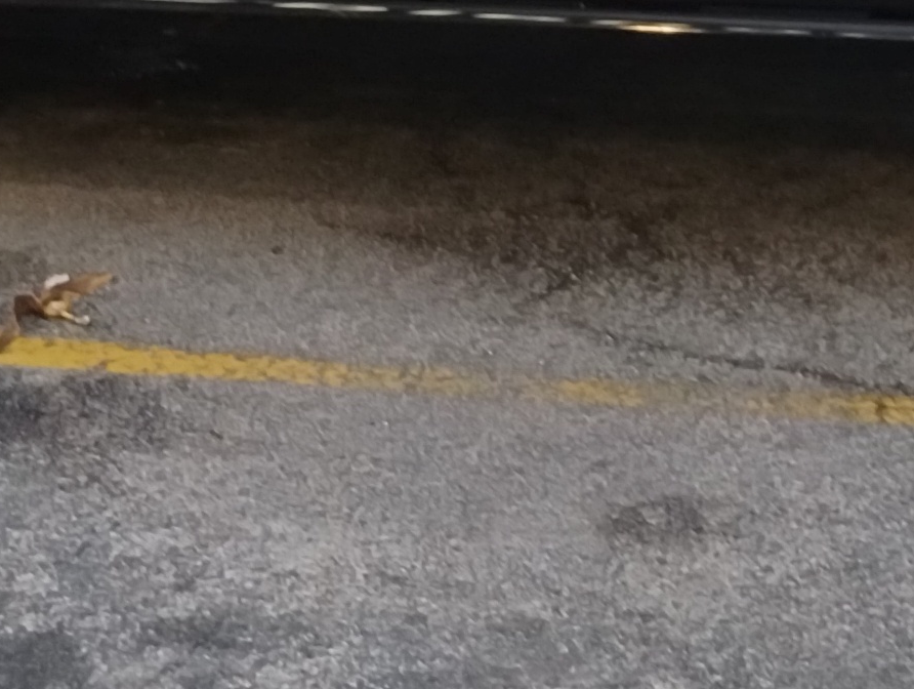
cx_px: 633
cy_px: -49
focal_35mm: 128
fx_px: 3385
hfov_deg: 15.3
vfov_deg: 11.5
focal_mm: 4.27
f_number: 1.8
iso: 1934
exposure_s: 1/20
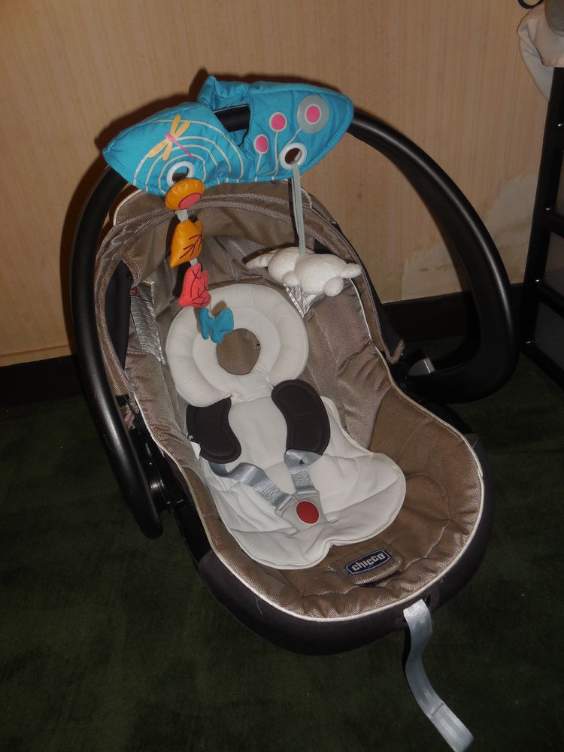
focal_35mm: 26
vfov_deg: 67.3
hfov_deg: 53.1
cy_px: 376
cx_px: 282
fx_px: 565
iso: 125
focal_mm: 4.6
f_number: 3.5
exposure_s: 1/25
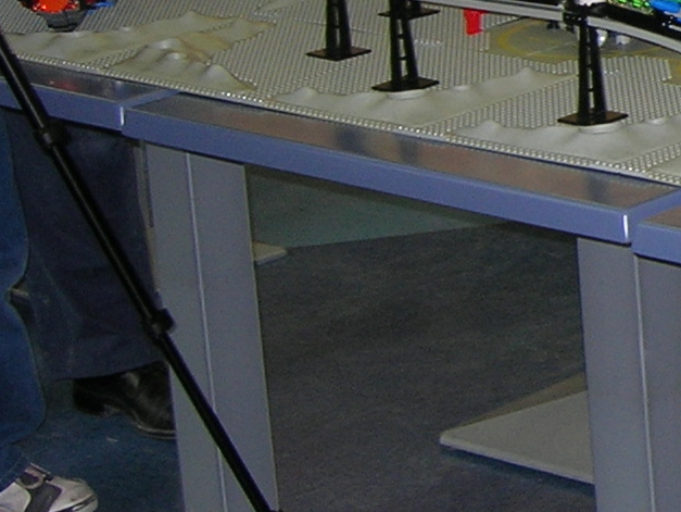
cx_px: 1340
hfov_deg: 11.4
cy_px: -100
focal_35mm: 157
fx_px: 3090
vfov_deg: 9.3
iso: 64
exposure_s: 1/60.1
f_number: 2.8
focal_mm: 7.8
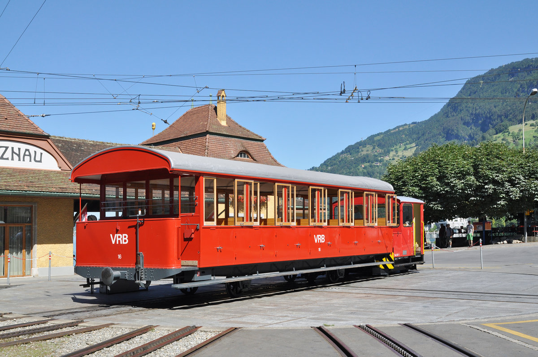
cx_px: 269
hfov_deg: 43.7
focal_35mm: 45
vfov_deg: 29.8
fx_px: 672
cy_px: 178
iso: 400
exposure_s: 1/1000
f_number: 7.1
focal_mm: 30
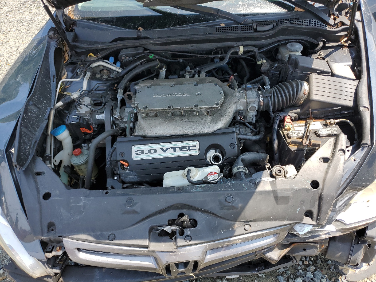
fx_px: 282
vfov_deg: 53.1
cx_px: 188
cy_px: 141
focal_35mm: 26
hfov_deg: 67.3
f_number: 1.5
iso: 50
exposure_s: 1/909
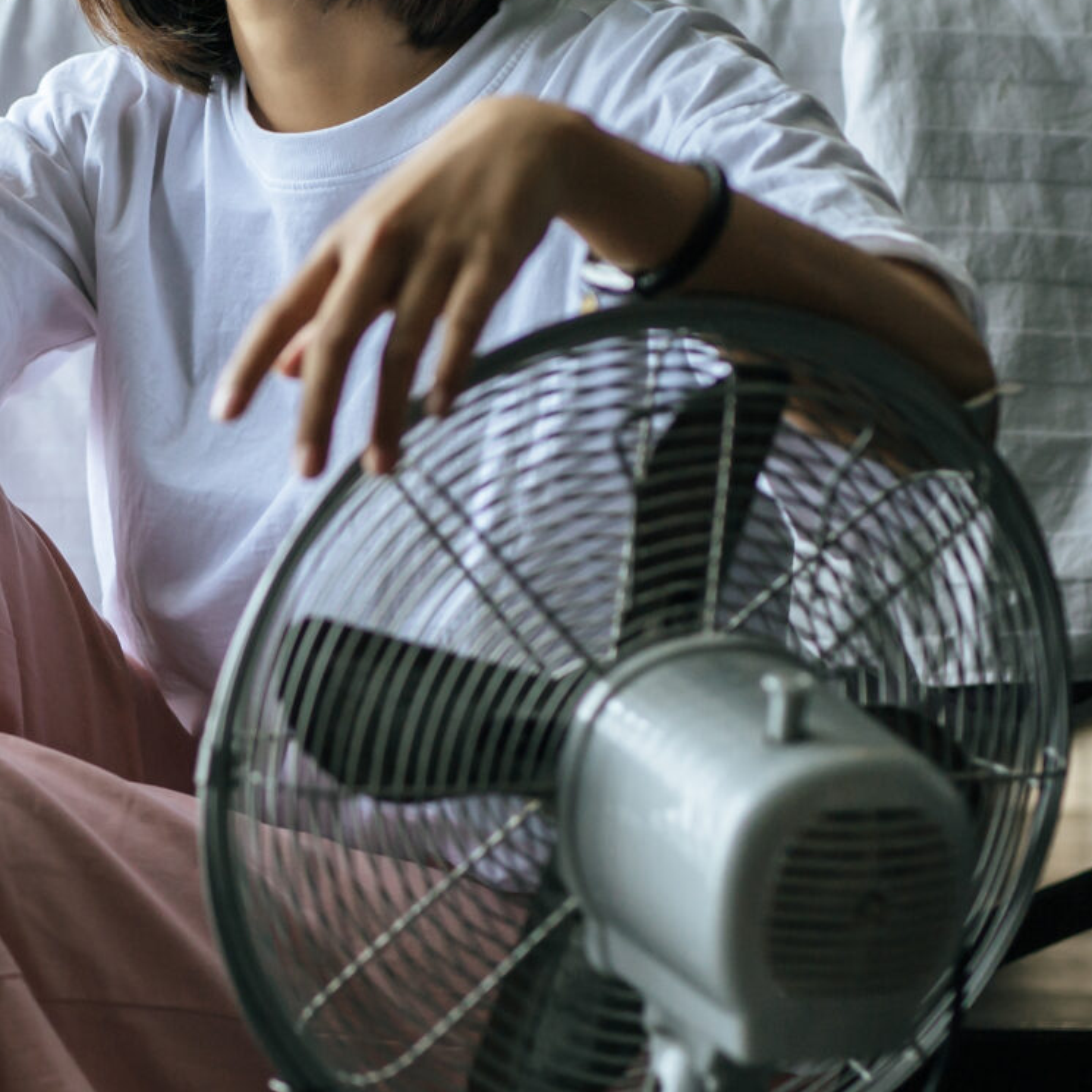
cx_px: 35
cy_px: 455
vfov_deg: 12.0
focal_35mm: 146
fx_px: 5211
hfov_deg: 11.9
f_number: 2
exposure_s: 1/200
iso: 500
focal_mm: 50
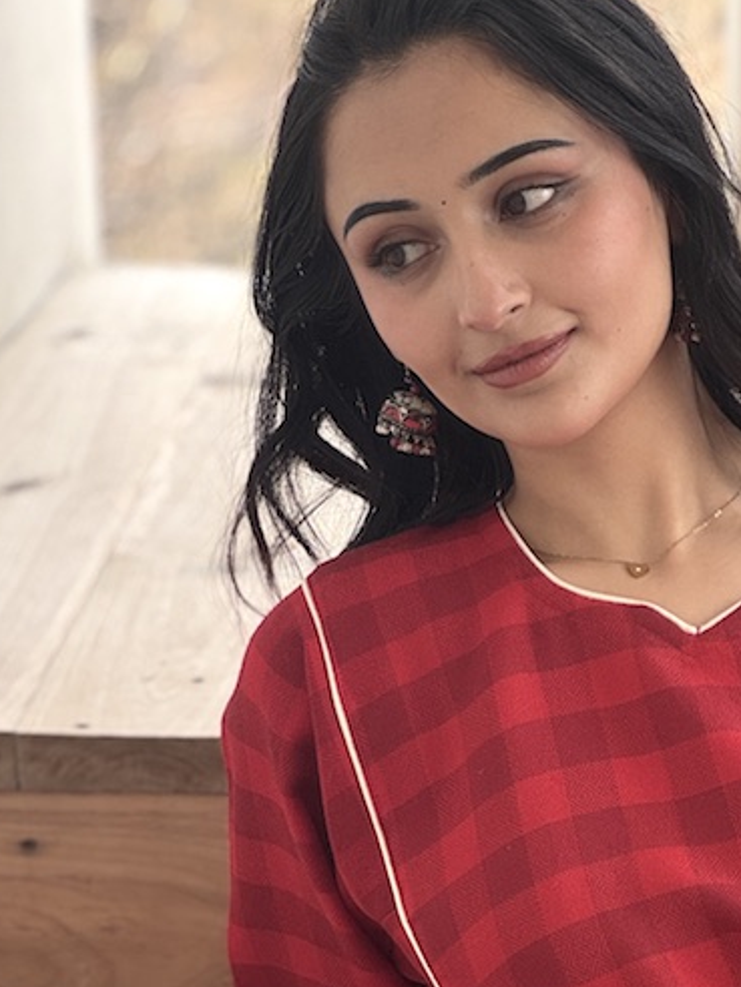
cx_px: 656
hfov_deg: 9.5
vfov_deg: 12.5
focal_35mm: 156
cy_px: 945
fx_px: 4453
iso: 50
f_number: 2.8
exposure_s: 1/99
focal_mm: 9
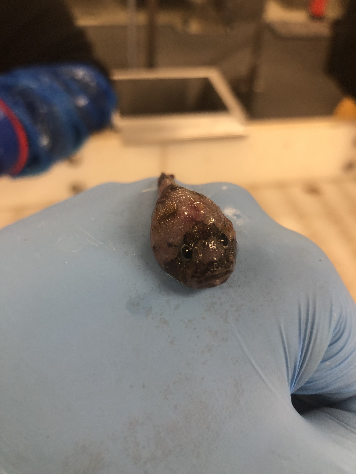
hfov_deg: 49.7
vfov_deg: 63.4
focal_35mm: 28
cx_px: 178
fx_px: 384
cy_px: 237
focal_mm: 3.99
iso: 40
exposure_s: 1/30
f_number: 1.8
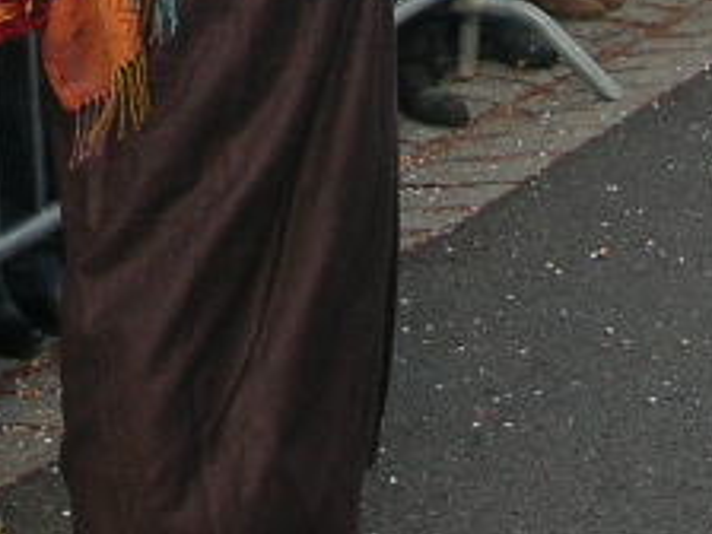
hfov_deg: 12.3
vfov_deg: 8.9
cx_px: 245
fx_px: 3291
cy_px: -378
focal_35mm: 160
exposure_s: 1/238
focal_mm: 5.8
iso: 50
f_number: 2.8
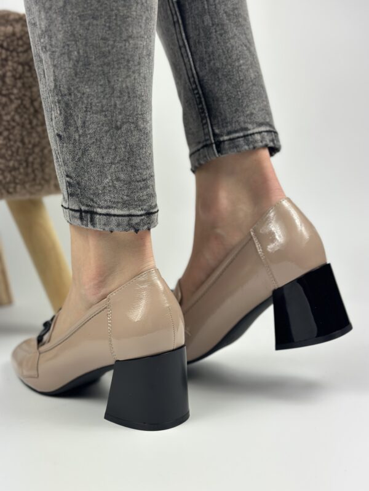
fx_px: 682
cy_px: 246
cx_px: 184
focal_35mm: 48
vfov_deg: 39.7
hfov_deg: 30.3
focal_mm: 6.86
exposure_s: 1/1085
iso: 80
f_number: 1.78
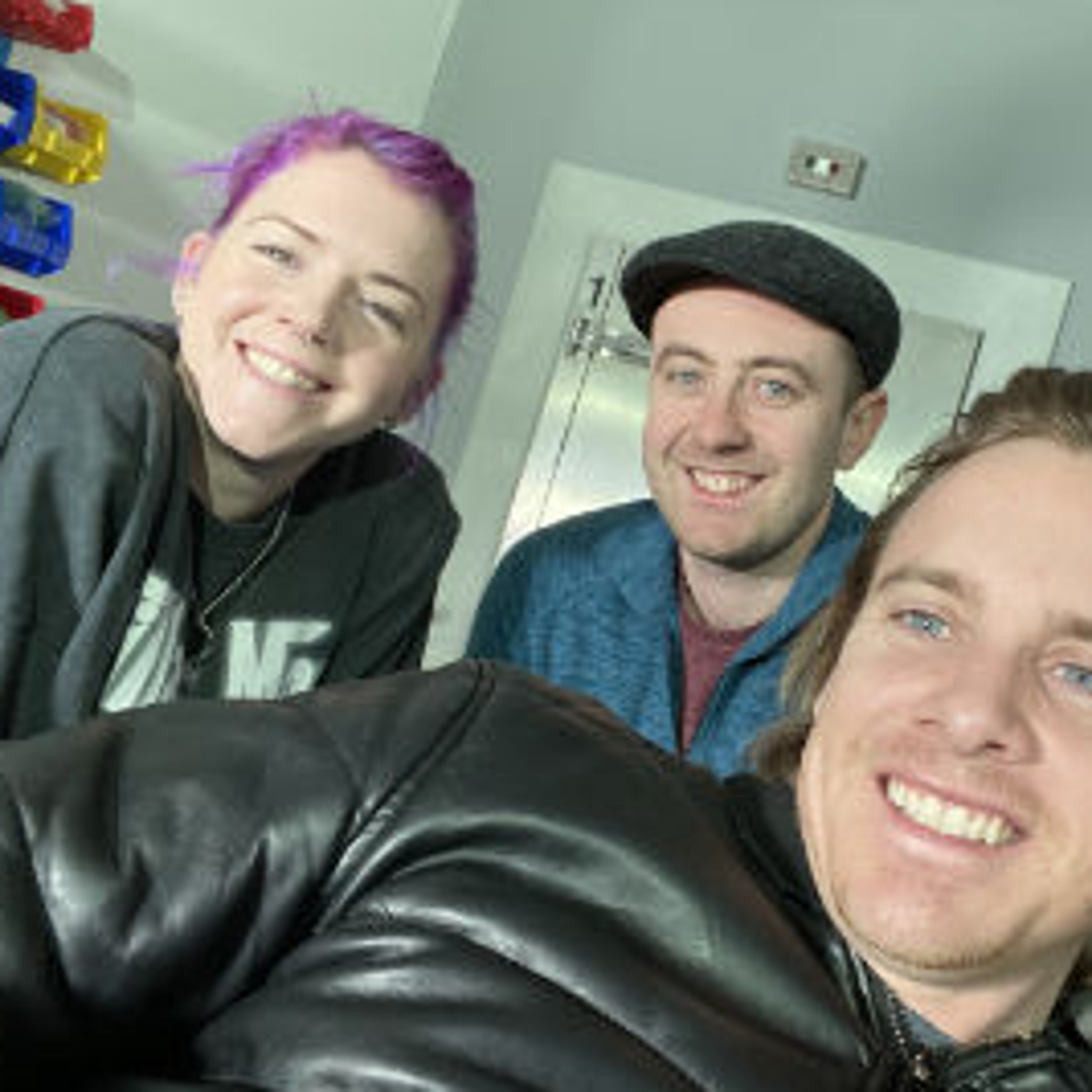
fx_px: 1356
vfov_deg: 43.9
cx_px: 830
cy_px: 558
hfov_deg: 42.4
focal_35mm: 38
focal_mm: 2.7
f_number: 2.2
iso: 64
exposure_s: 1/50
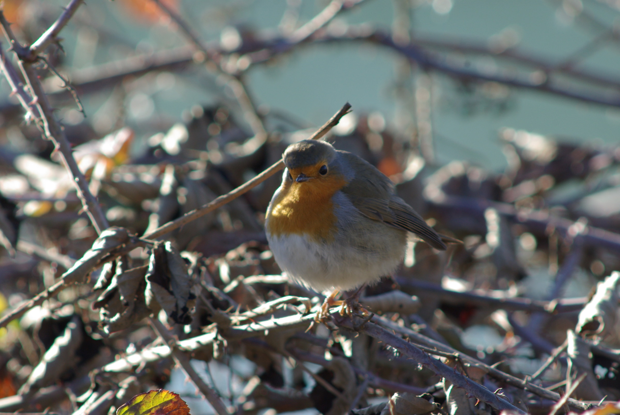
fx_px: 10344
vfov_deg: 2.3
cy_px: 208
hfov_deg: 3.4
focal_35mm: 600
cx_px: 310
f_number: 8
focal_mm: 400
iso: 200
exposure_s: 1/90
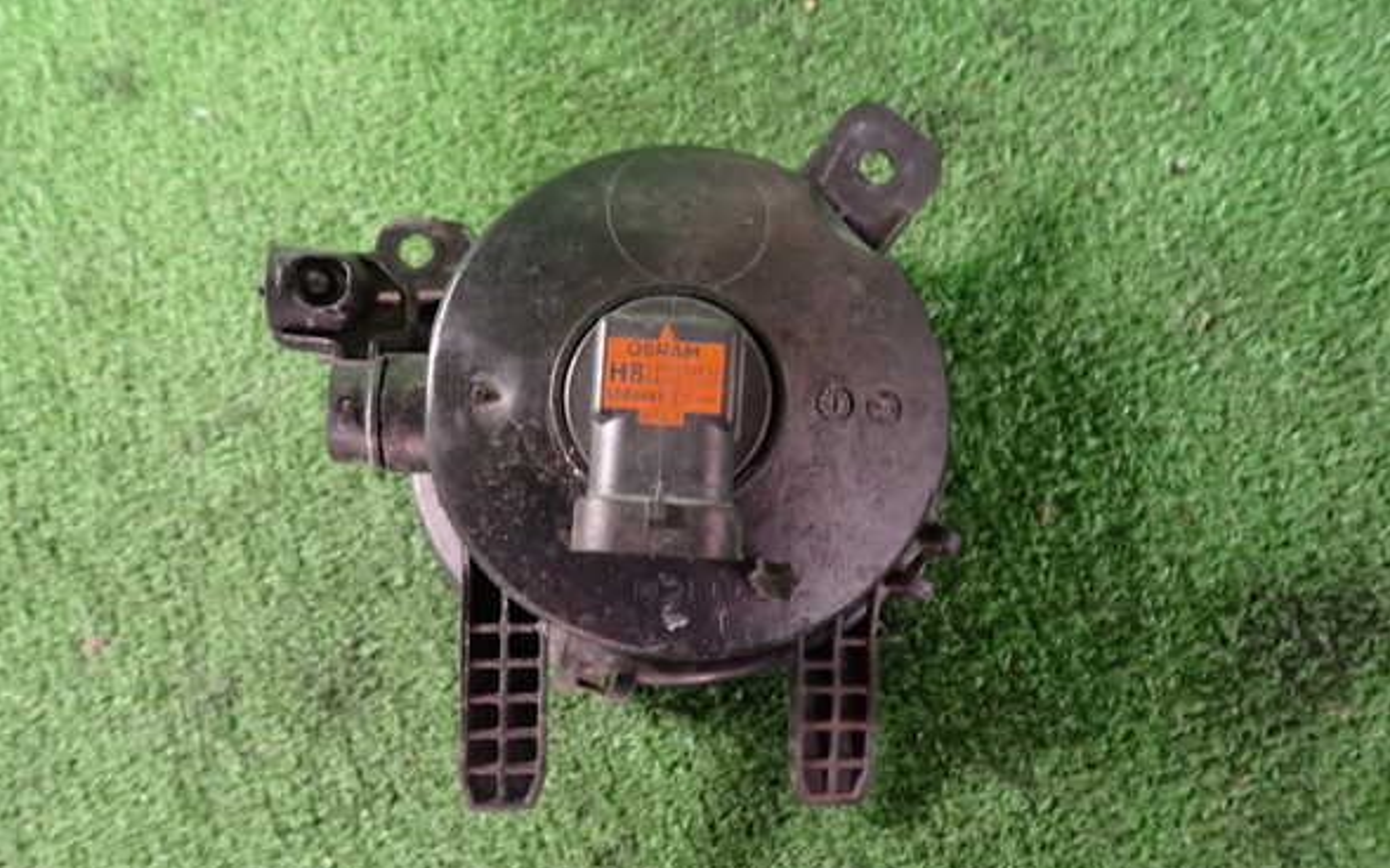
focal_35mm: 27
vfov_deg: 46.0
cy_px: 453
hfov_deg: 68.4
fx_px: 1023
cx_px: 687
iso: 800
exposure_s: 1/25
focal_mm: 4.5
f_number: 2
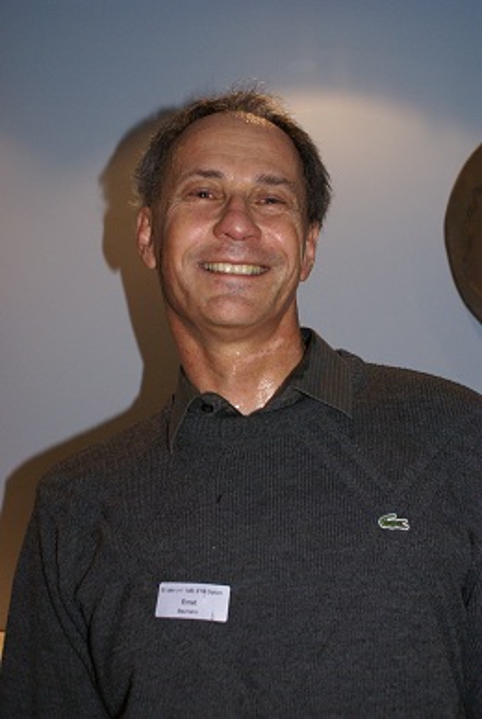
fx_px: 900
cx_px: 241
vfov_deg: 43.5
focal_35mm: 45
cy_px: 360
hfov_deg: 30.0
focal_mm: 30
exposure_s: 1/60
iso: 400
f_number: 5.6
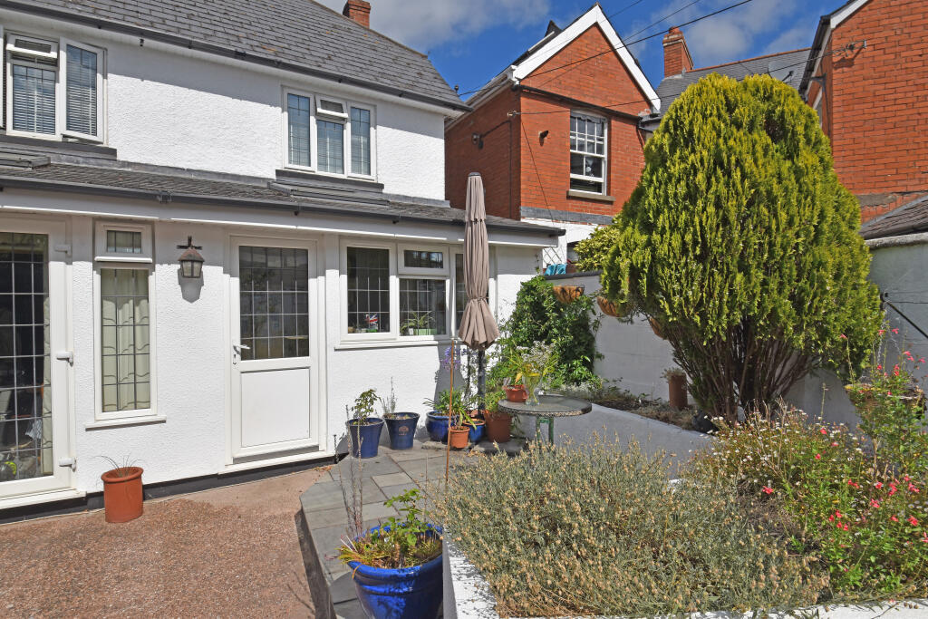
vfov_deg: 63.2
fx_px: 503
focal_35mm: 20
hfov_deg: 85.4
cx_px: 464
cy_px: 310
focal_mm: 13
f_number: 10
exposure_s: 1/400
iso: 100
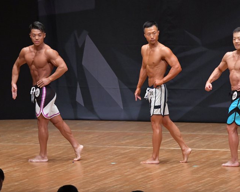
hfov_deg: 6.7
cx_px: 119
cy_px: 96
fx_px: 2052
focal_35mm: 289
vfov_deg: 5.4
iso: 6400
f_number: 5.6
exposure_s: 1/400
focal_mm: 170
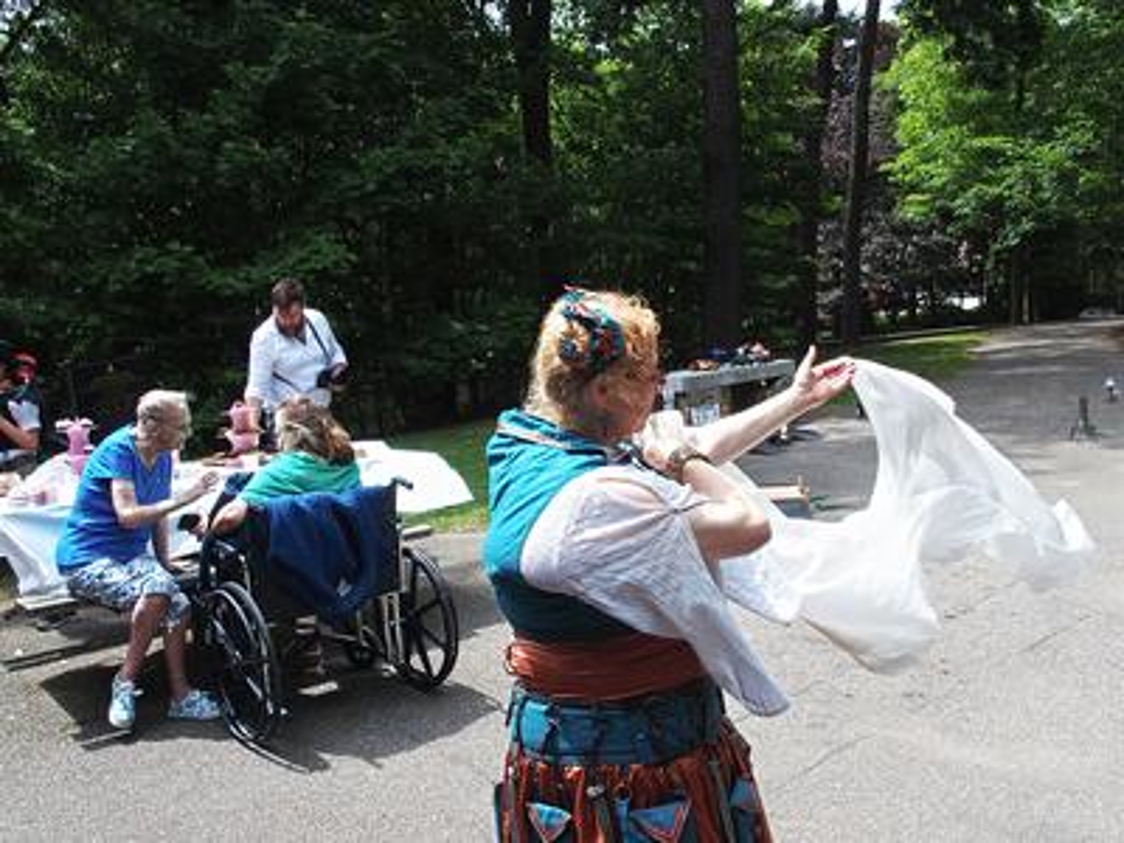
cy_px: 422
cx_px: 562
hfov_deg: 63.4
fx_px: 909
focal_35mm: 28
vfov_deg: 49.7
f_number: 3.5
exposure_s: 1/800
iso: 100
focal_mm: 6
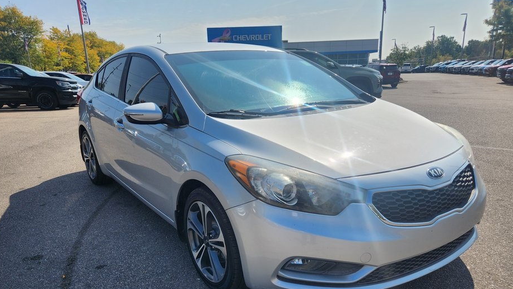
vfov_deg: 41.0
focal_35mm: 28
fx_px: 381
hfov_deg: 67.9
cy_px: 192
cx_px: 254
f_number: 1.8
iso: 20
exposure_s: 1/2635
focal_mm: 5.4
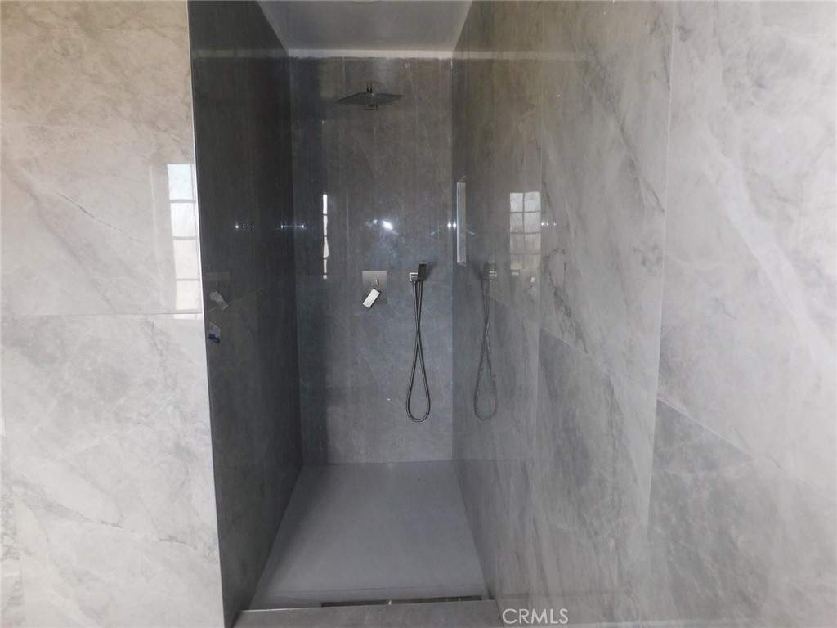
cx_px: 418
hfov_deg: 73.9
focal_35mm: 23
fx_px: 556
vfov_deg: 58.9
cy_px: 314
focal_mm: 4
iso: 200
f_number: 3
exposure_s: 1/30
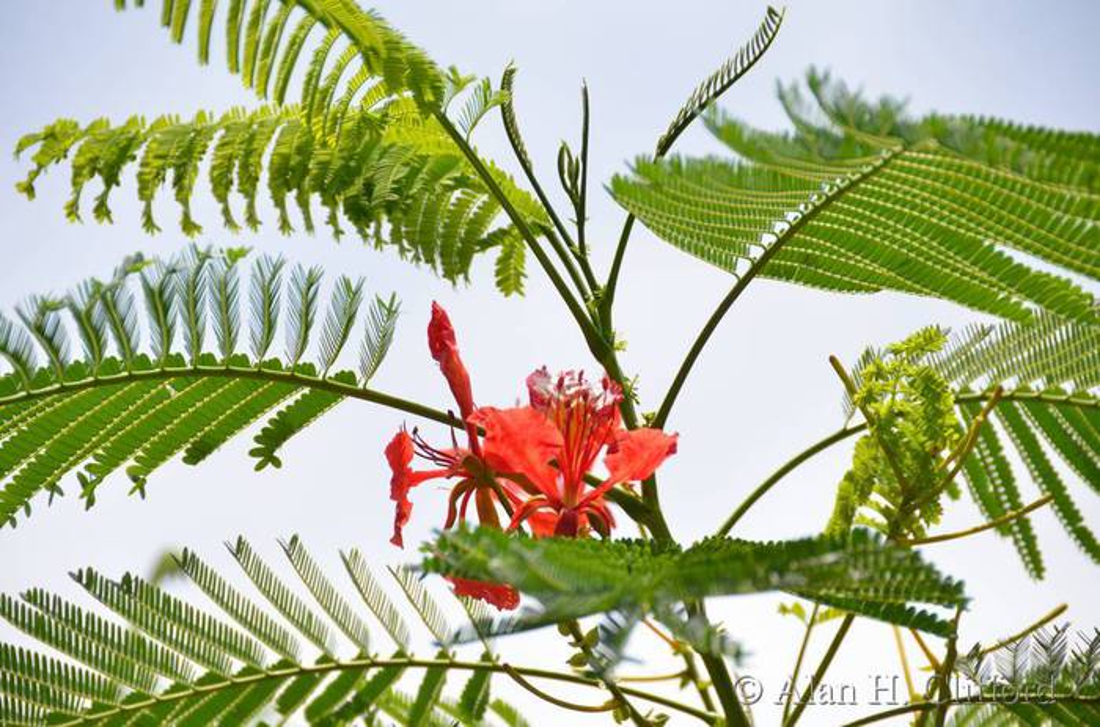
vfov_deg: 4.6
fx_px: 9144
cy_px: 364
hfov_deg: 6.9
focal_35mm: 300
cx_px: 550
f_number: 5.6
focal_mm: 200
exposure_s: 1/320
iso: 100
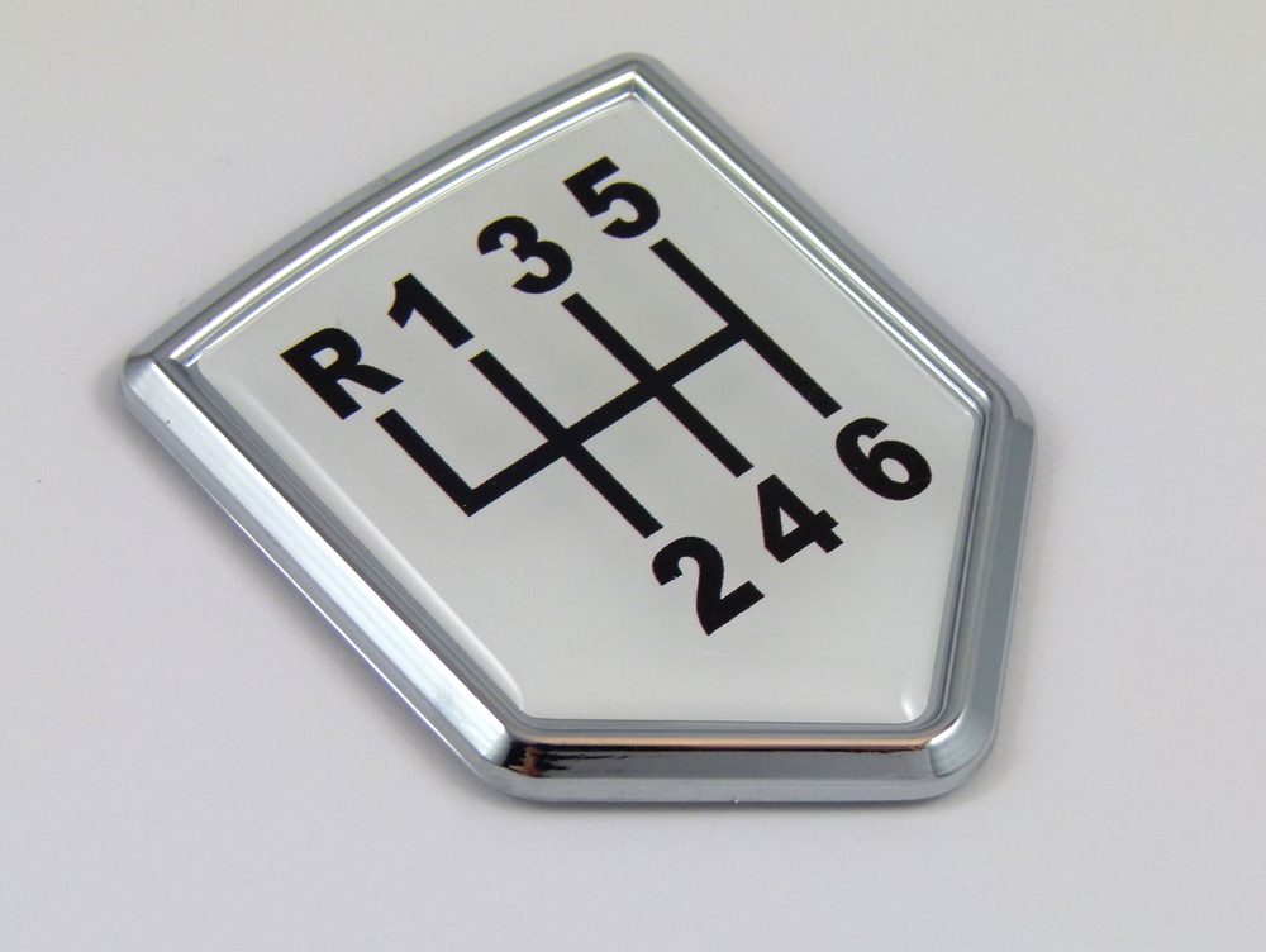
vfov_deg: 19.7
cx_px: 633
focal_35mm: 75
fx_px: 2746
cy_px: 476
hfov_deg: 26.0
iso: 100
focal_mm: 13.5
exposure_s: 1/125
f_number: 4
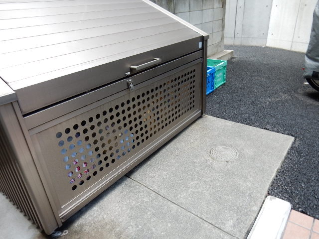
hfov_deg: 69.4
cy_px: 120
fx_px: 230
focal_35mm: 25
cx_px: 160
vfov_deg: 54.9
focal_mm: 4.5
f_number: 3.7
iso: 125
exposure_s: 1/40
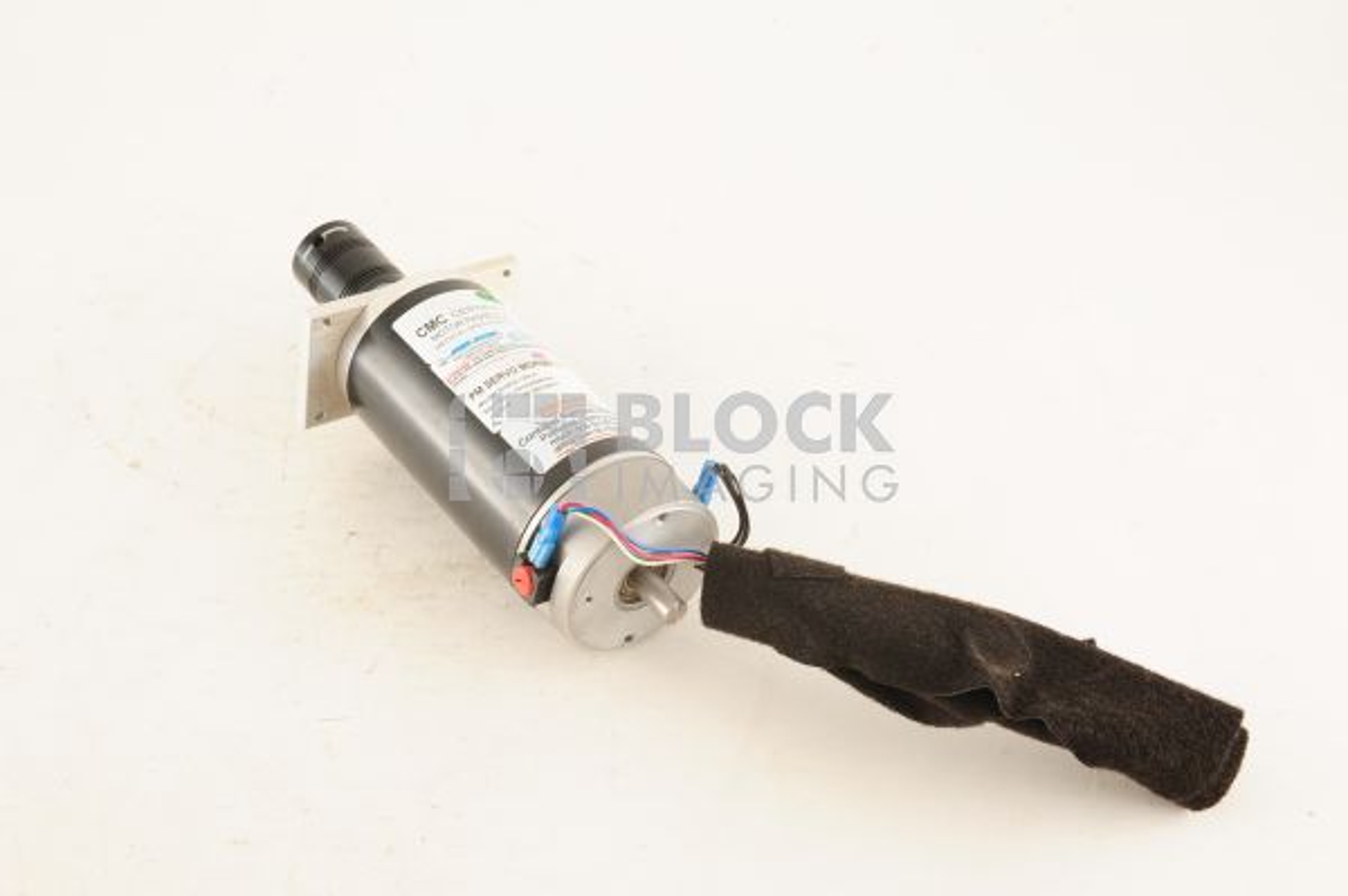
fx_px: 1871
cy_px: 448
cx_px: 674
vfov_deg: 26.9
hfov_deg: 39.6
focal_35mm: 50
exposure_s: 1/160
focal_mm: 50
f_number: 13
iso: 1600
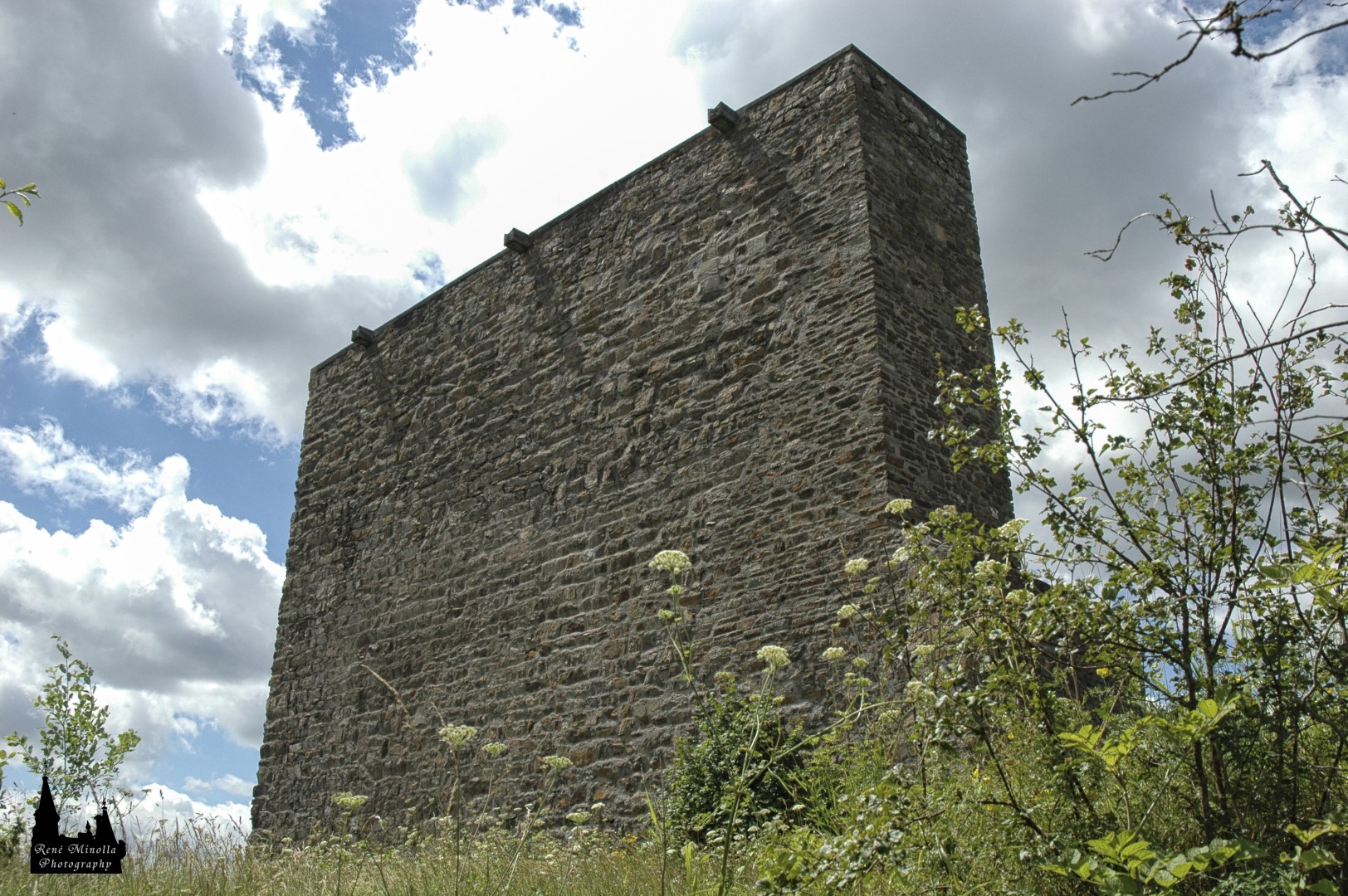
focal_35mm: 33
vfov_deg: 39.9
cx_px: 674
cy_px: 448
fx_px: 1235
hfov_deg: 57.3
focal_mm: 22
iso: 200
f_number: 10
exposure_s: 1/400
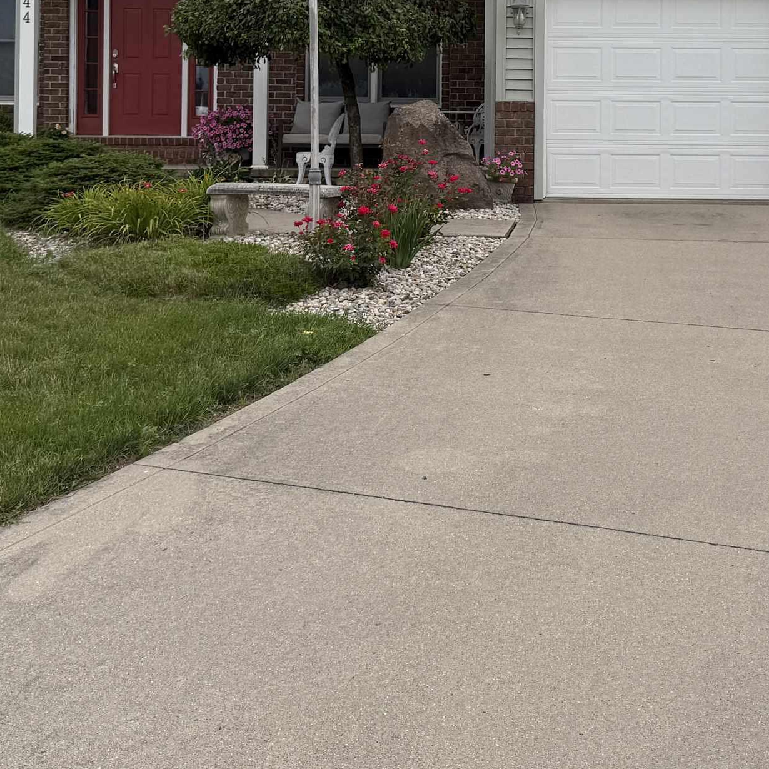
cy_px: 114
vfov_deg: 31.1
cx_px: 548
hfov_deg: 31.8
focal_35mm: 53
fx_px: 1332
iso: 80
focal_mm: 6.76
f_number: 1.78
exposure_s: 1/677
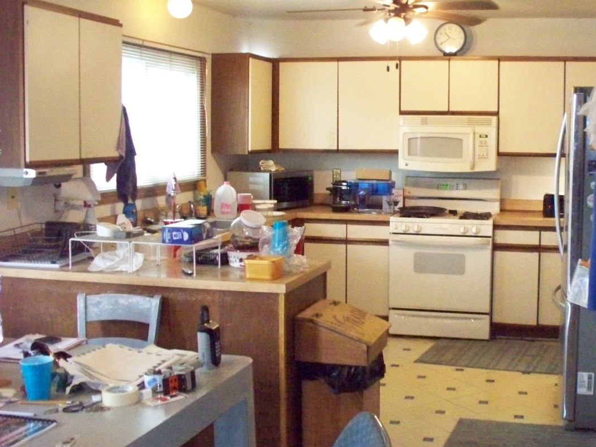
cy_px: 201
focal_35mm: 49
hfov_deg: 38.4
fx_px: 843
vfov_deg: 29.6
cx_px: 402
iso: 1600
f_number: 2.8
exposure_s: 1/60
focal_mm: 7.54
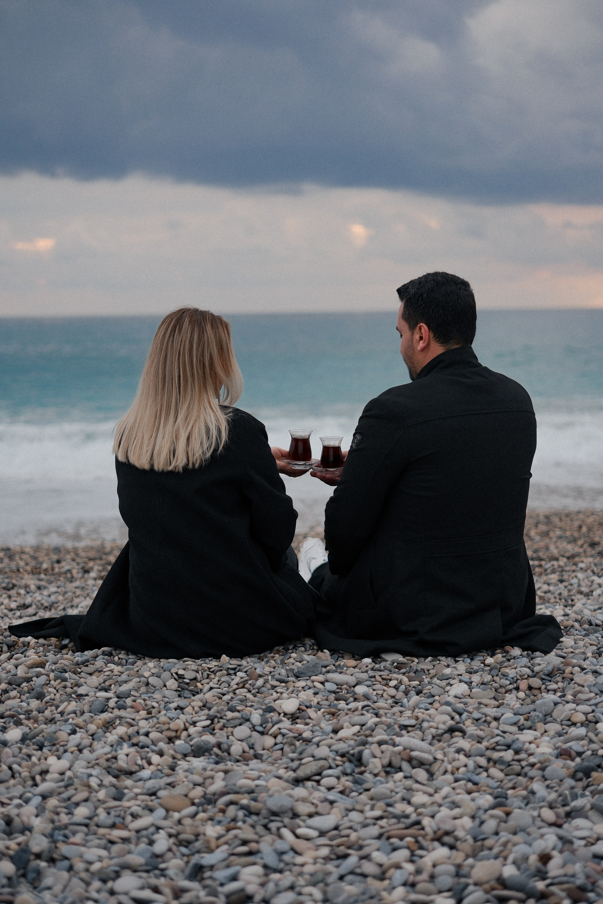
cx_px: 302
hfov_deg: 27.0
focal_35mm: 50
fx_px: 1256
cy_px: 452
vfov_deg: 39.6
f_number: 1.4
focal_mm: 33
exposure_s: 1/1250
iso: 320
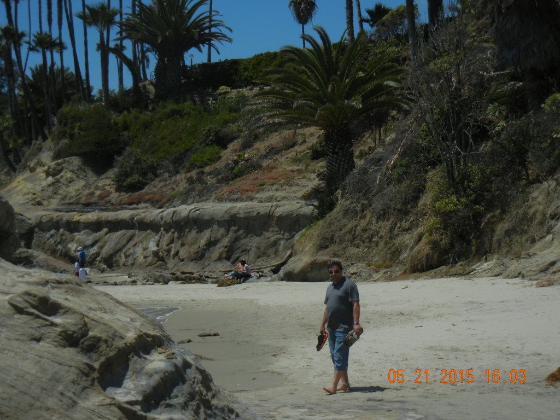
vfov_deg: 21.6
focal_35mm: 68
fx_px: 1100
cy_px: 210
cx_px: 280
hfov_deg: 28.6
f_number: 8.2
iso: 160
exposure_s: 1/847
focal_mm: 12.2
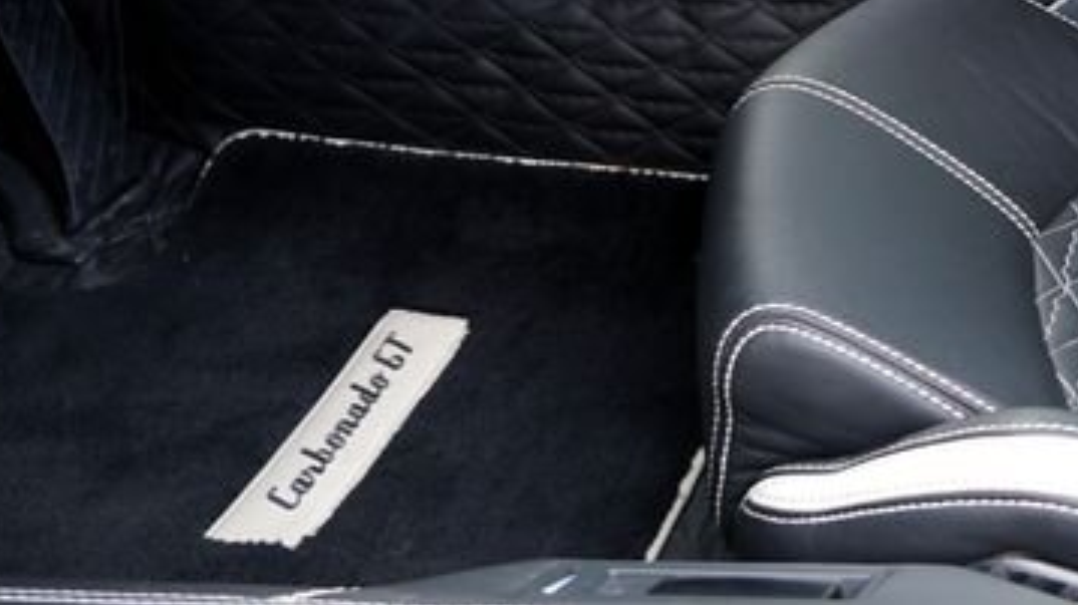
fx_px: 2057
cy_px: -420
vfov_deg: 15.0
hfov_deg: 26.1
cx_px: 1304
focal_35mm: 72
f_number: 4
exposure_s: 1/60
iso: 160
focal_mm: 24
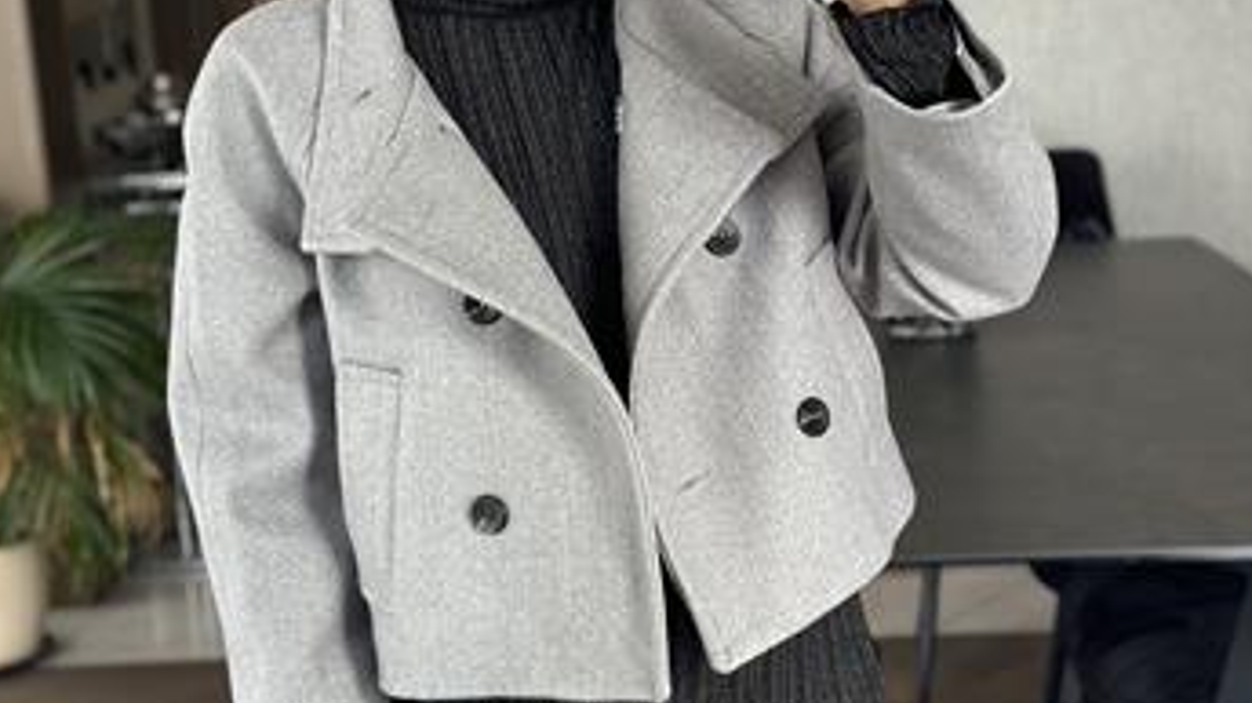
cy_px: 251
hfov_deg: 27.5
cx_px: 644
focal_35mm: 77
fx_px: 2555
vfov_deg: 15.6
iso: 200
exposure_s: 1/60
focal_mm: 6.86
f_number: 1.78
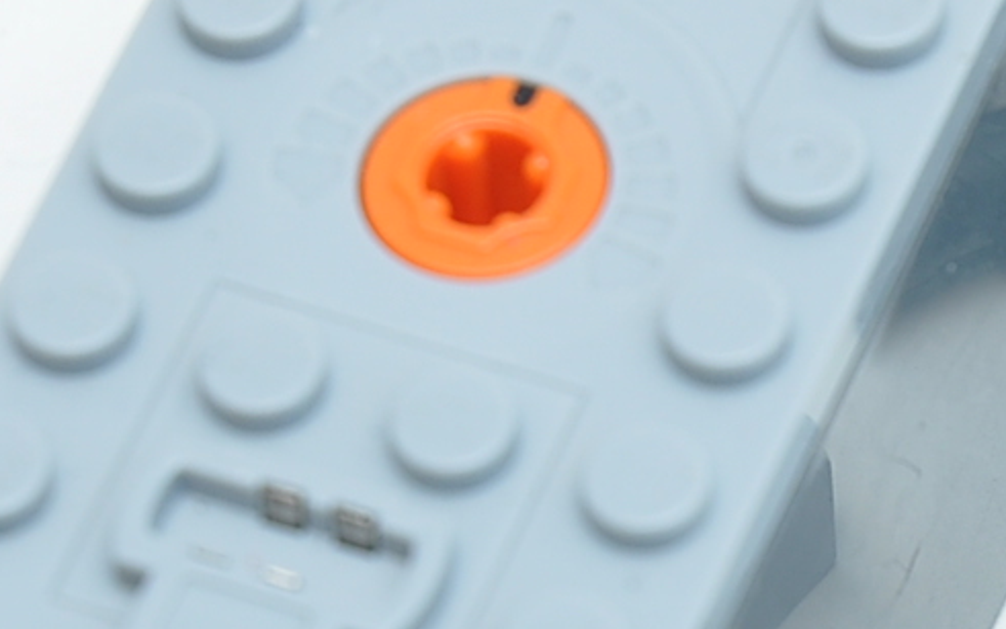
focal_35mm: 467
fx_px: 12805
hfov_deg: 4.5
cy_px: 539
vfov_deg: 2.8
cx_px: 914
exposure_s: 1/60
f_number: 7.1
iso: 200
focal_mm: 70
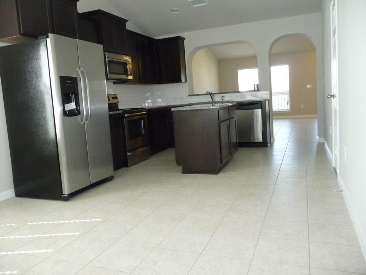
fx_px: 307
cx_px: 183
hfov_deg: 61.7
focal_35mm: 29
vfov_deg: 48.2
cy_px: 138
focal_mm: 4.7
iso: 800
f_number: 3.3
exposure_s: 1/60
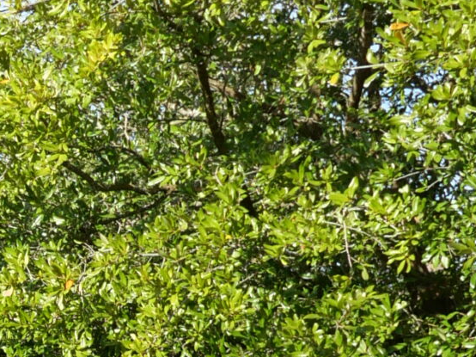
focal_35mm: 111
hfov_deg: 15.5
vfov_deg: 12.5
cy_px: 569
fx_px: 1526
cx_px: -348
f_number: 5.6
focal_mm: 10.9
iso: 200
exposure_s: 1/250
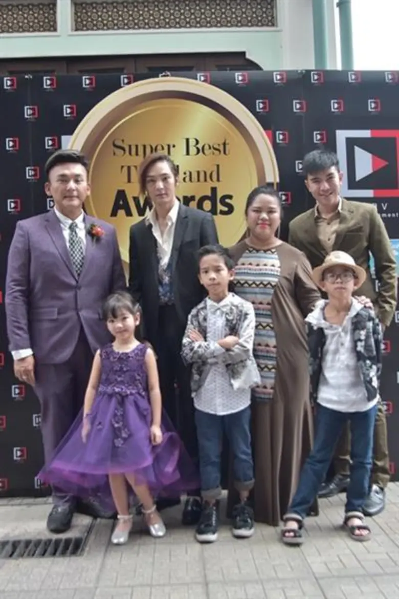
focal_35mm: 36
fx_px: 598
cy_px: 300
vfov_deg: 53.1
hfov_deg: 36.9
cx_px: 200
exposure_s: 1/250
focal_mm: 24
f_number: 4
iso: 320
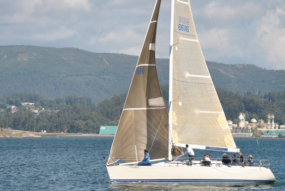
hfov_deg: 9.4
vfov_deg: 6.3
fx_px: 1728
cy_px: 99
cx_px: 144
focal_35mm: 218
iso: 100
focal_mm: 110
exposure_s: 1/500
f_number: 5.6
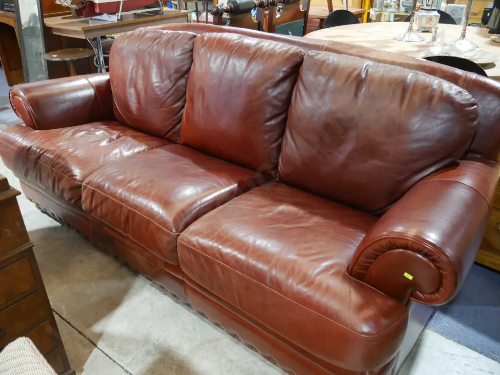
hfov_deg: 63.4
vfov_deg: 49.8
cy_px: 188
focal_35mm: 28
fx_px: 405
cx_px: 250
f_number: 3.5
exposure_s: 1/60
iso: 1000
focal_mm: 14
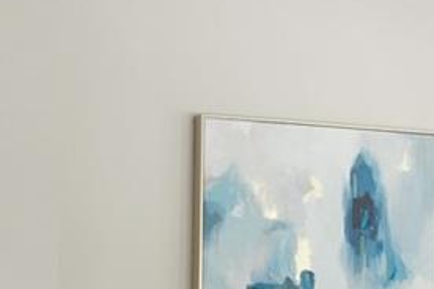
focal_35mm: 278
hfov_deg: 7.4
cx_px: 0
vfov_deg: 4.9
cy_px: 415
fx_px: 3351
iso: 40
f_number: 9
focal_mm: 48
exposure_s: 6
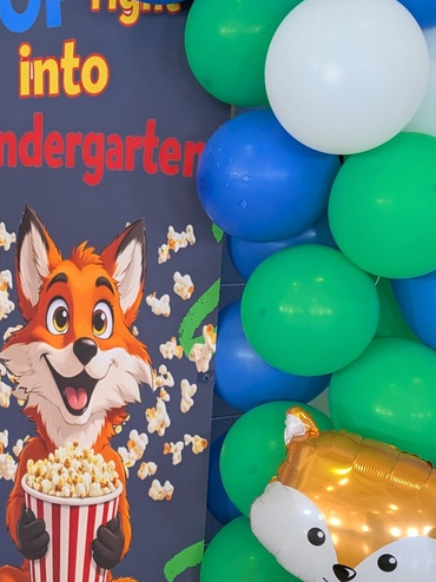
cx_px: 173
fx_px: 941
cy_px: 369
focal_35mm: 56
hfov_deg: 26.0
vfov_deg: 34.2
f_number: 1.73
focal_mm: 4.38
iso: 141
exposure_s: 1/40
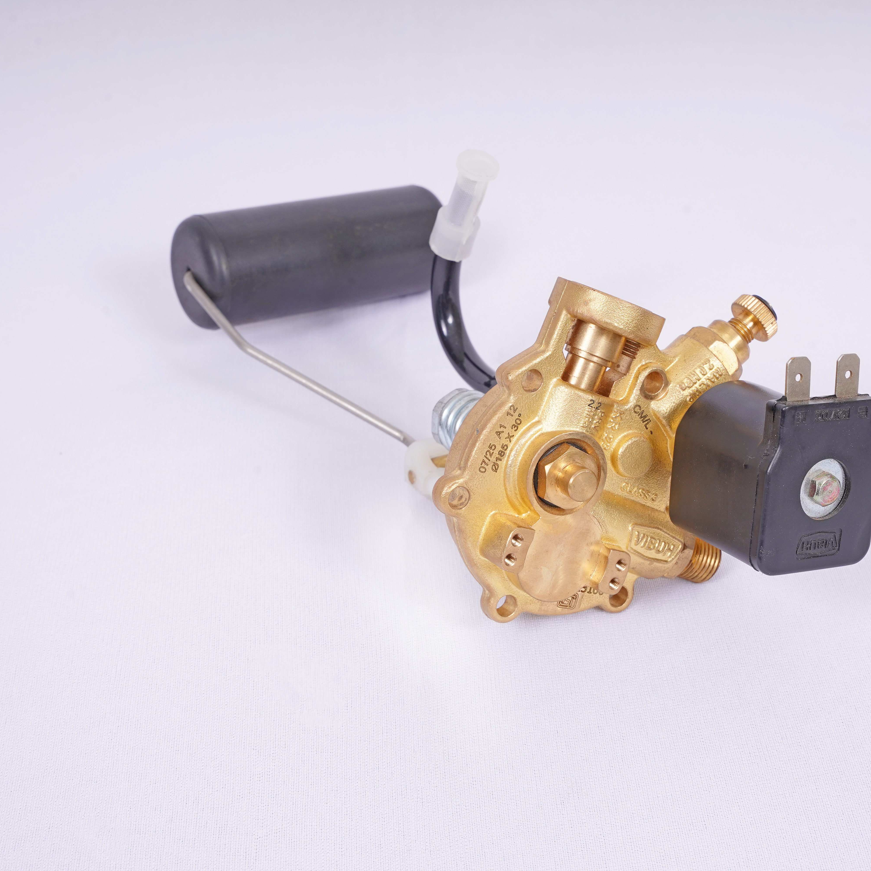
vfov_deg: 28.3
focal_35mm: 61
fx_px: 1730
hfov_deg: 28.2
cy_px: 435
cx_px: 510
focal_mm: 47.6
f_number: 14
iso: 250
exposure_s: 1/160
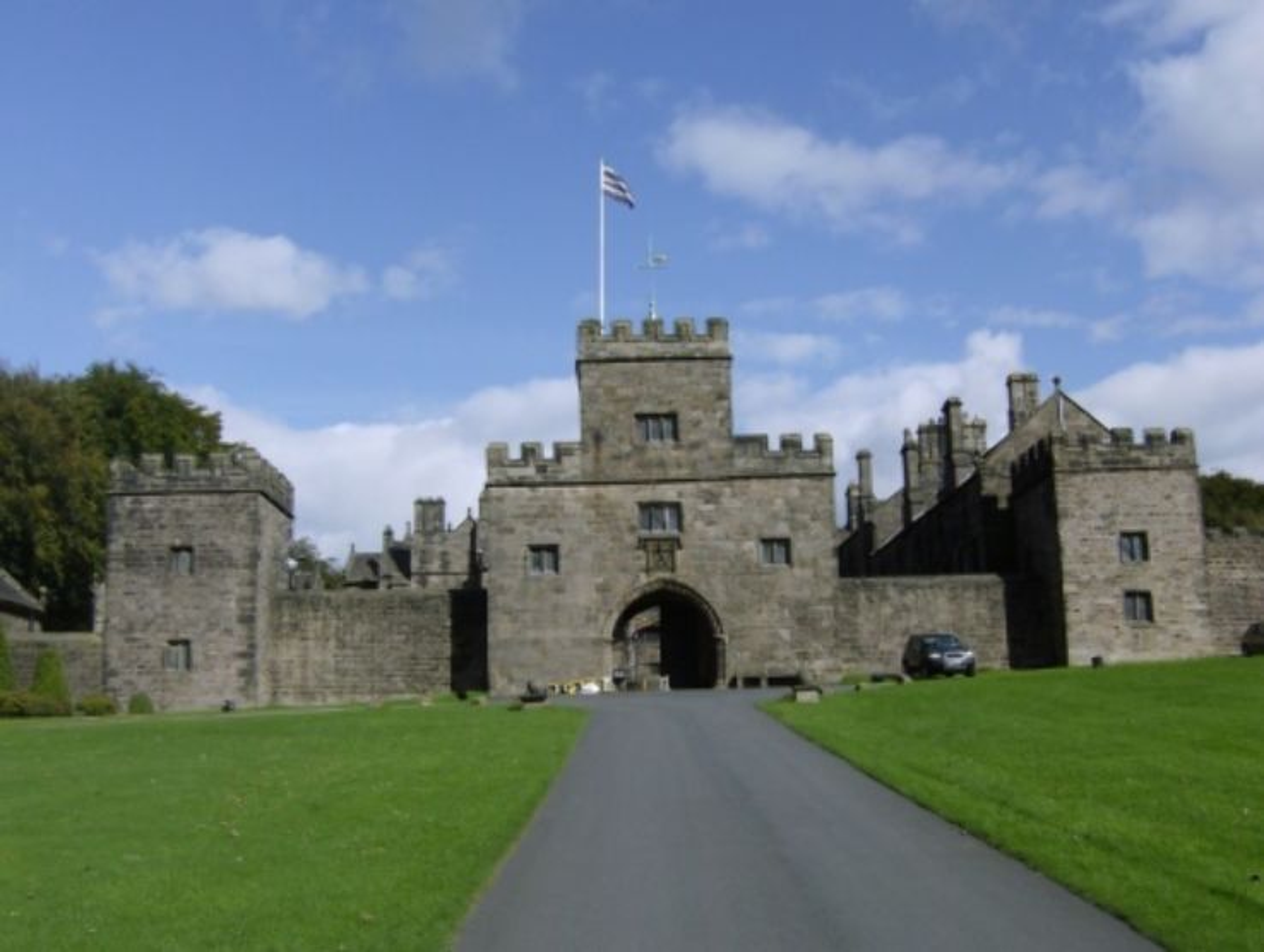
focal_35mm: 36
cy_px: 476
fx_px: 1317
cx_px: 632
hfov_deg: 51.3
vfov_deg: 39.8
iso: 100
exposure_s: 1/1053
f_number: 4.7
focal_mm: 6
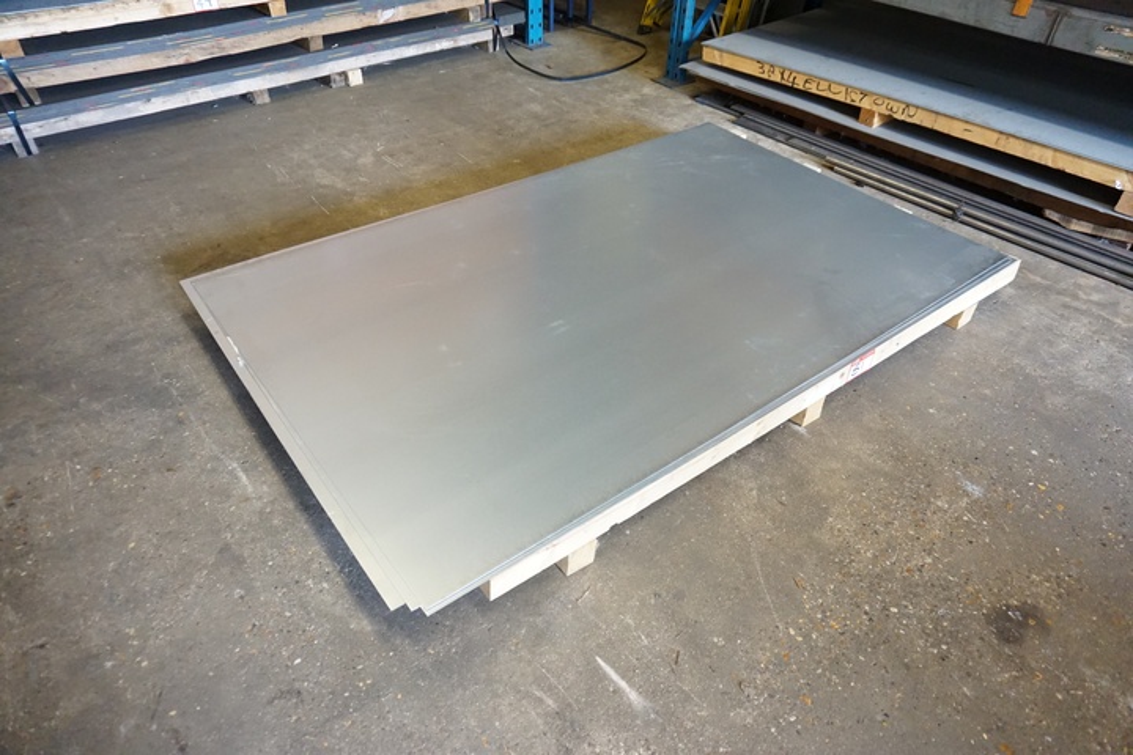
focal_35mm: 24
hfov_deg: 73.7
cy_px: 378
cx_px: 566
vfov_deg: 53.1
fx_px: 755
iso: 3200
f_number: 3.5
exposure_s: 1/100
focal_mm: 16
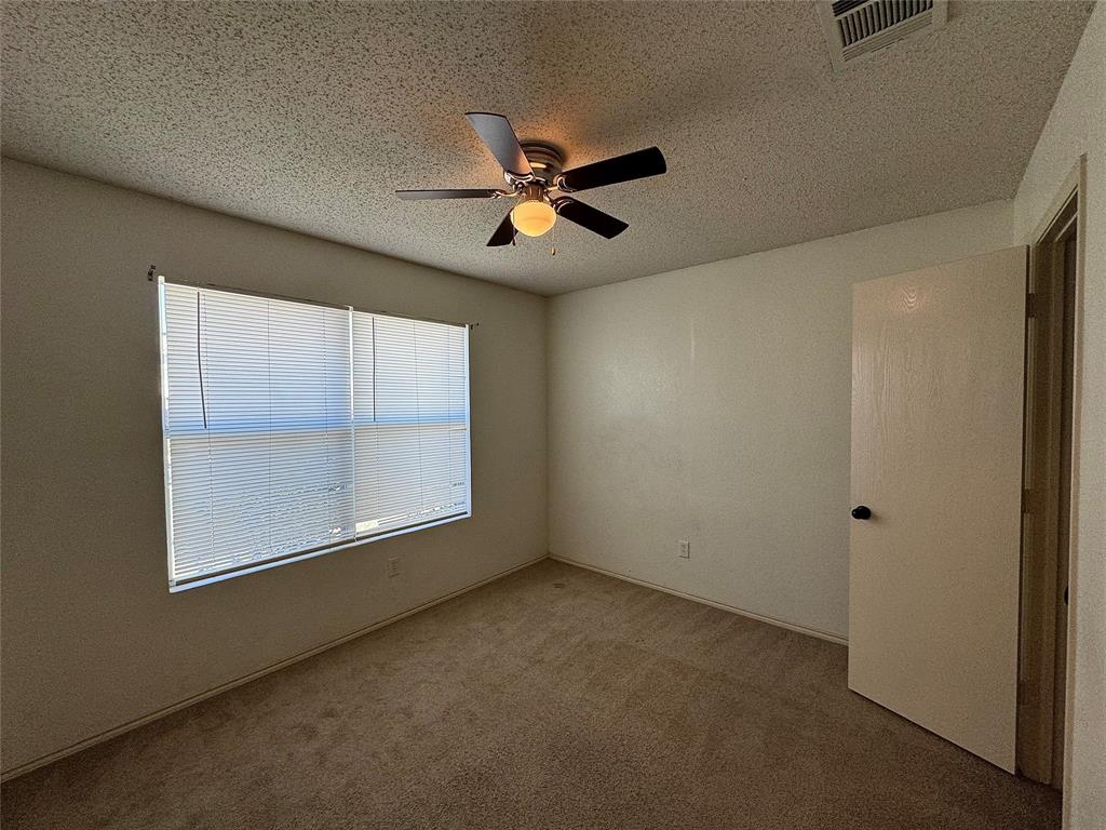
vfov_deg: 85.7
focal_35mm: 14
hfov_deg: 102.1
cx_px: 553
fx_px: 447
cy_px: 415
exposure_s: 1/120
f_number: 2.2
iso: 125
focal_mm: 2.22
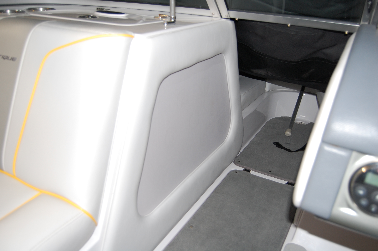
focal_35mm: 30
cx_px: 189
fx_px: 315
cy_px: 126
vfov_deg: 43.5
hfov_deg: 62.0
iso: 400
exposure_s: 1/60
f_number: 3.8
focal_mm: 20
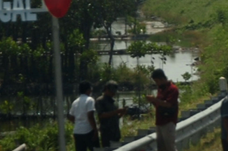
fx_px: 3800
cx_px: 335
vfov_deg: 2.3
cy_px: 73
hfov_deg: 3.4
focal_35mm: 600
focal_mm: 85
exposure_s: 1/1600
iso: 200
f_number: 5.6
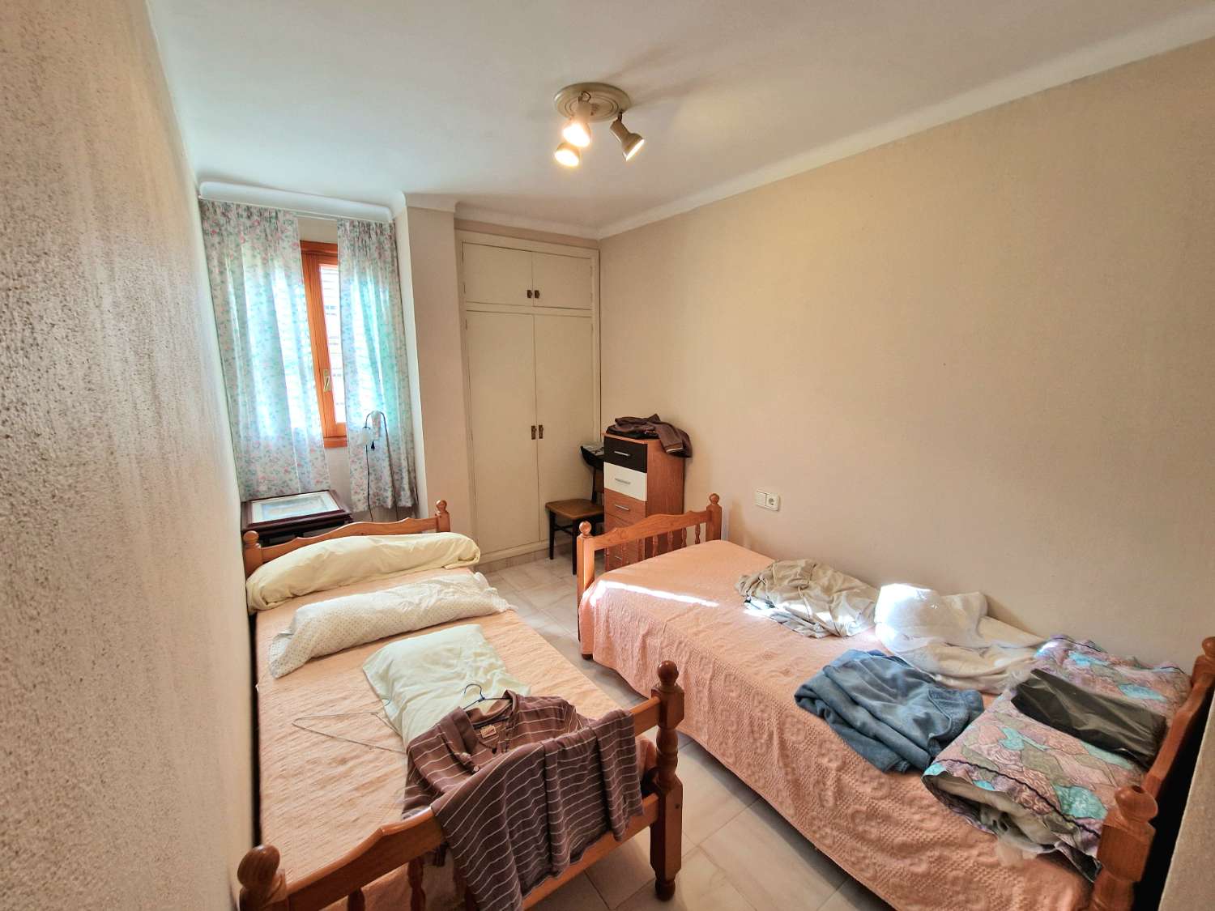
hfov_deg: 106.2
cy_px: 456
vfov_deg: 89.9
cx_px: 608
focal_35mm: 13
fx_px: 456
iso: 64
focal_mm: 2.2
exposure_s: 1/50
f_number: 2.2
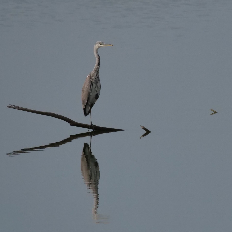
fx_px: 7158
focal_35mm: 944
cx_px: 142
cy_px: 116
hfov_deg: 1.9
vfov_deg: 1.9
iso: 800
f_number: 6.3
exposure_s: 1/5000
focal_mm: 400
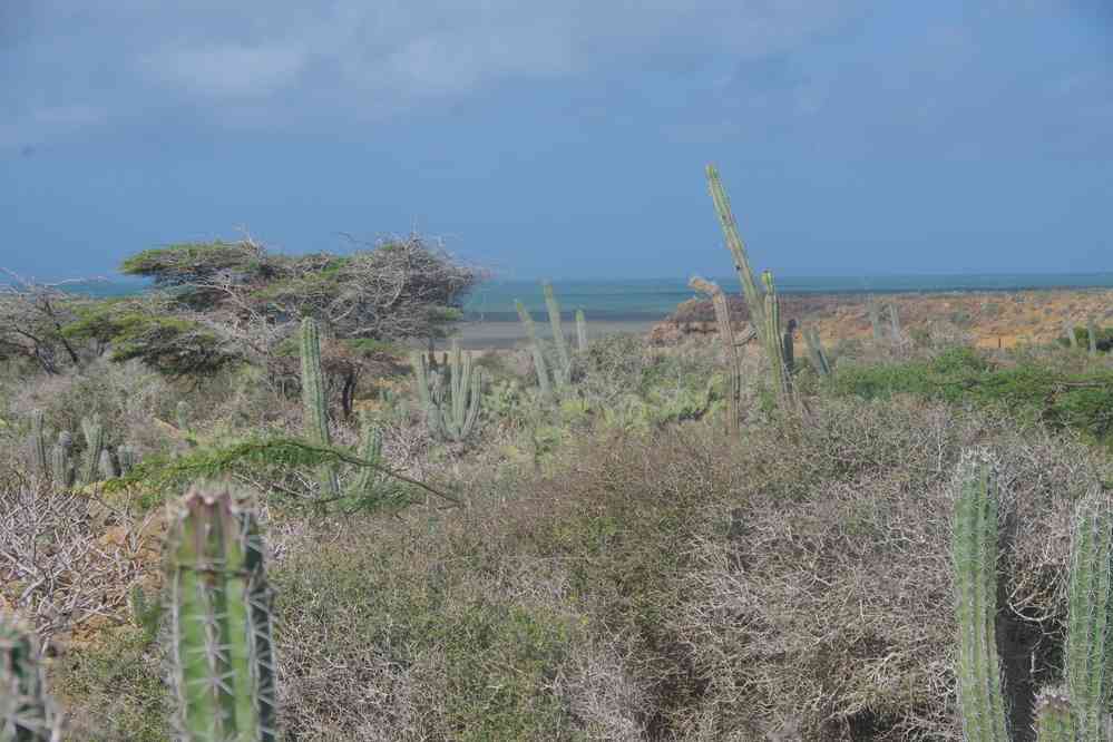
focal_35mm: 117
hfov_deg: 17.5
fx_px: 3617
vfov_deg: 11.7
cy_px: 371
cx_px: 556
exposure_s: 1/125
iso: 200
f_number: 11
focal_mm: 77.5
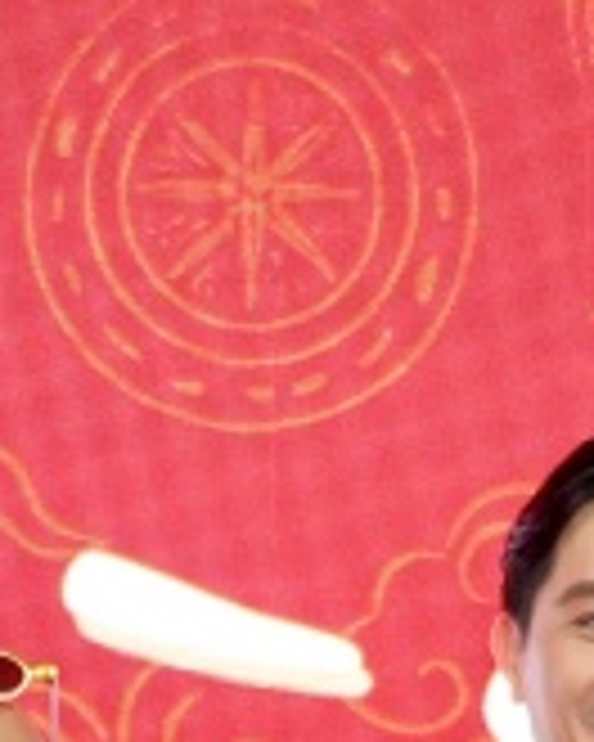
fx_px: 5010
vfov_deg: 8.3
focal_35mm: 228
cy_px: 1064
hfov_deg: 6.8
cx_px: 158
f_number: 4
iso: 1000
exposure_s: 1/320
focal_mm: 40
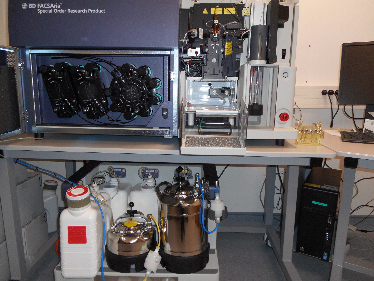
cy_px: 140
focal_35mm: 25
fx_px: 270
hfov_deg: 69.4
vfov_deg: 54.9
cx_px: 187
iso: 200
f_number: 3.5
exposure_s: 1/25
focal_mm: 4.5
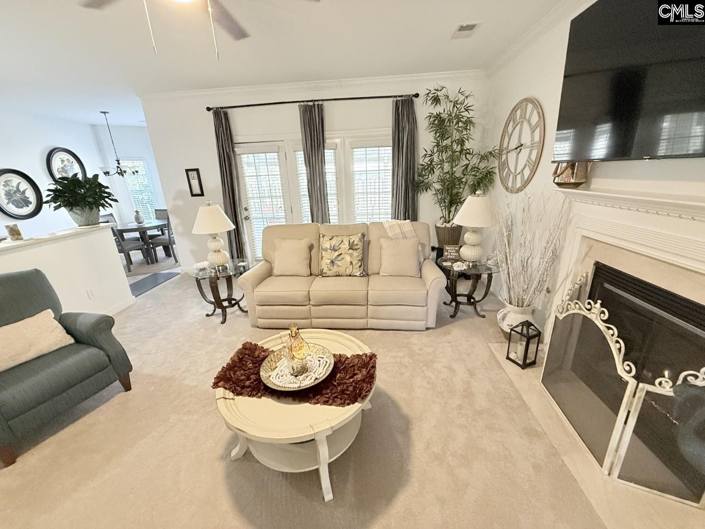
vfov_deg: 85.7
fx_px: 285
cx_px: 352
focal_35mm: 14
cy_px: 264
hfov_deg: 102.1
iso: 640
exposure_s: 1/120
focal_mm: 2.22
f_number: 2.2
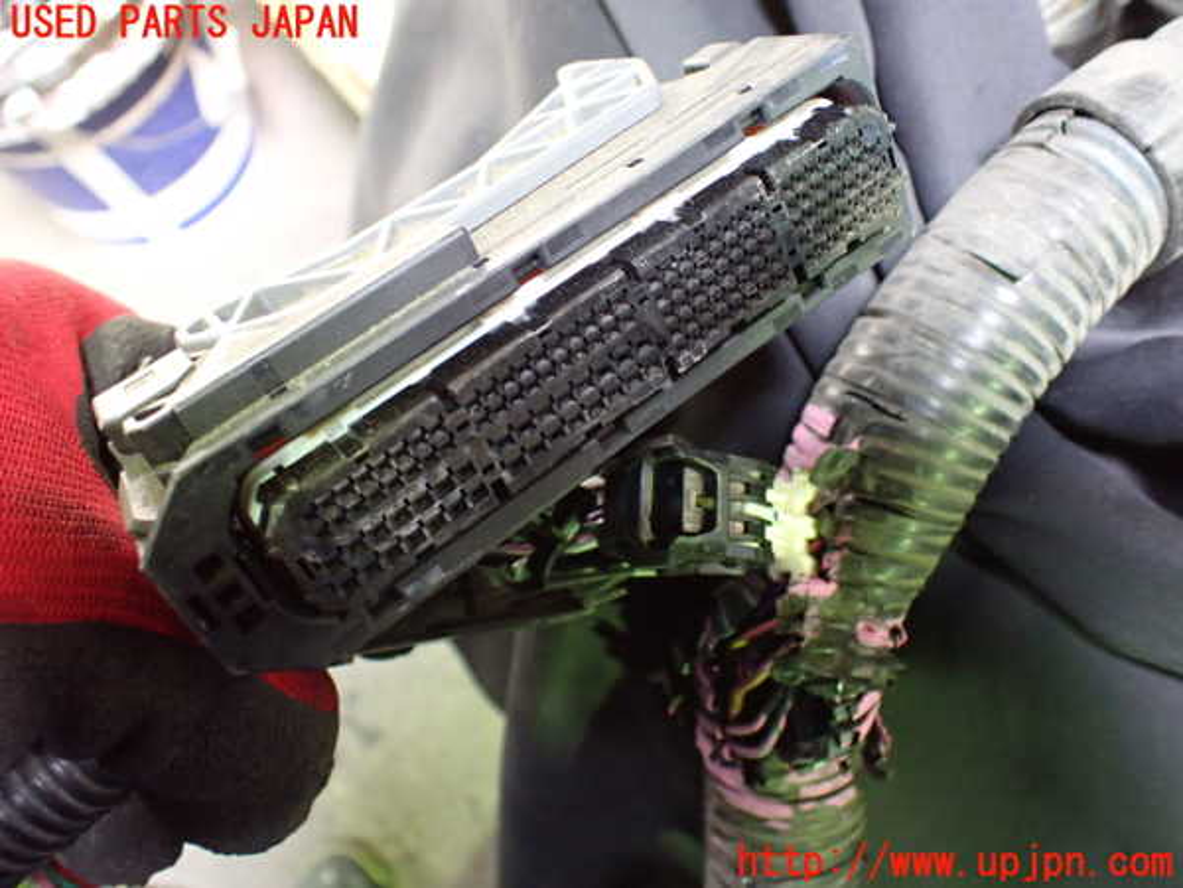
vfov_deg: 46.8
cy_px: 444
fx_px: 1025
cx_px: 592
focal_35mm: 30
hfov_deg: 60.0
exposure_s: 1/30
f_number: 2.3
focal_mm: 5.4
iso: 1000
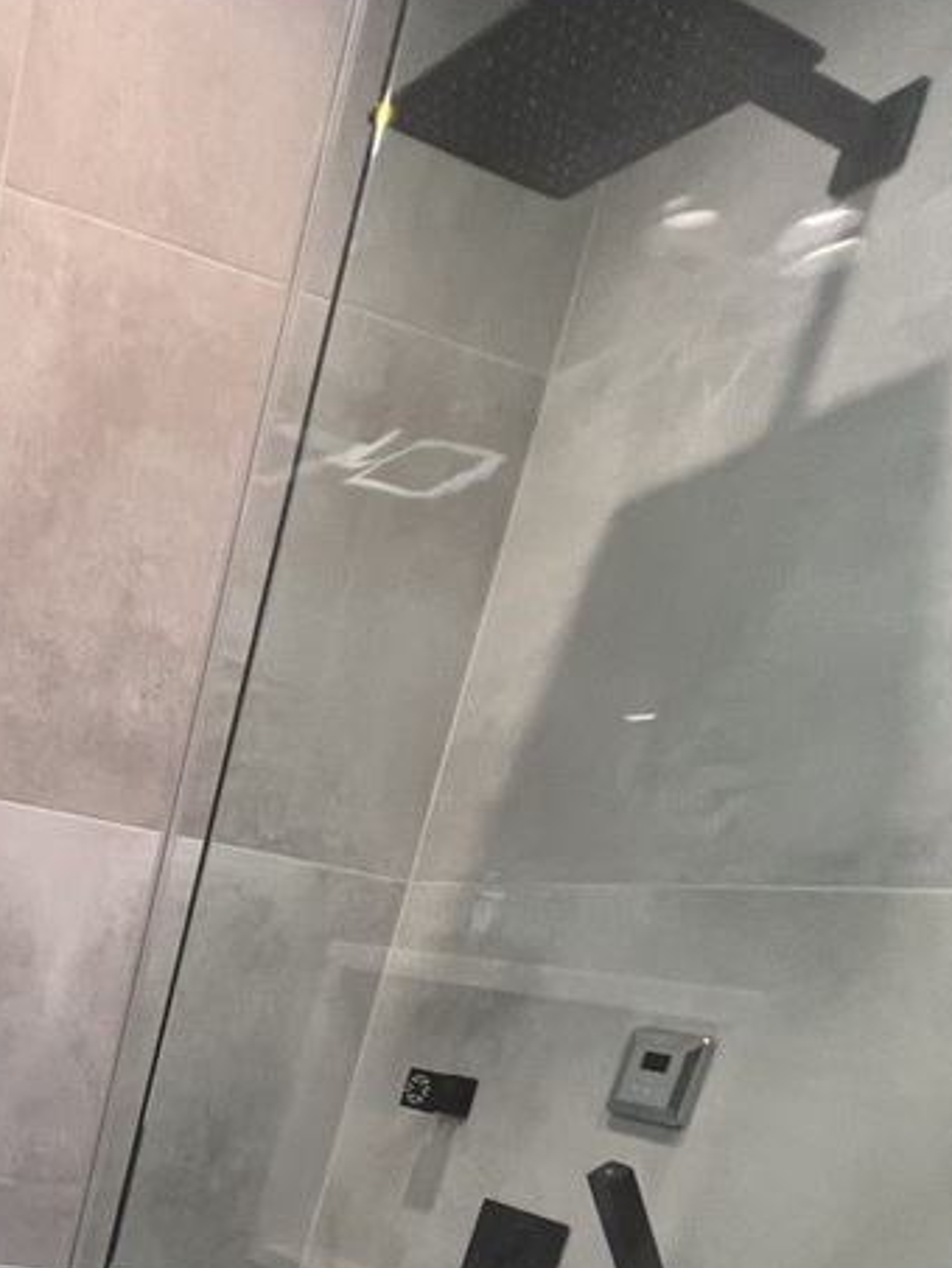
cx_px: -157
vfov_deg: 47.4
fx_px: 1136
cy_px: 1293
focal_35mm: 31
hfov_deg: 36.4
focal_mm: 1.57
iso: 160
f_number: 1.8
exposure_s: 1/60
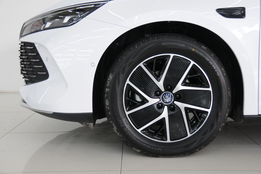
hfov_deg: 38.9
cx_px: 130
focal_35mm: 51
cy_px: 87
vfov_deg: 26.4
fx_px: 369
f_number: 4.8
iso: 200
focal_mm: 34
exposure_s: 1/15
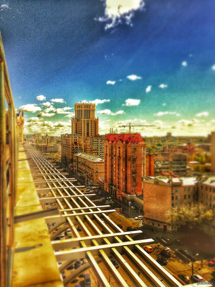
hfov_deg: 42.9
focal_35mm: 33
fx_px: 273
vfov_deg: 55.4
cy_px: 144
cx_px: 108
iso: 50
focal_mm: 4.13
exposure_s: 1/2088
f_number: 2.4
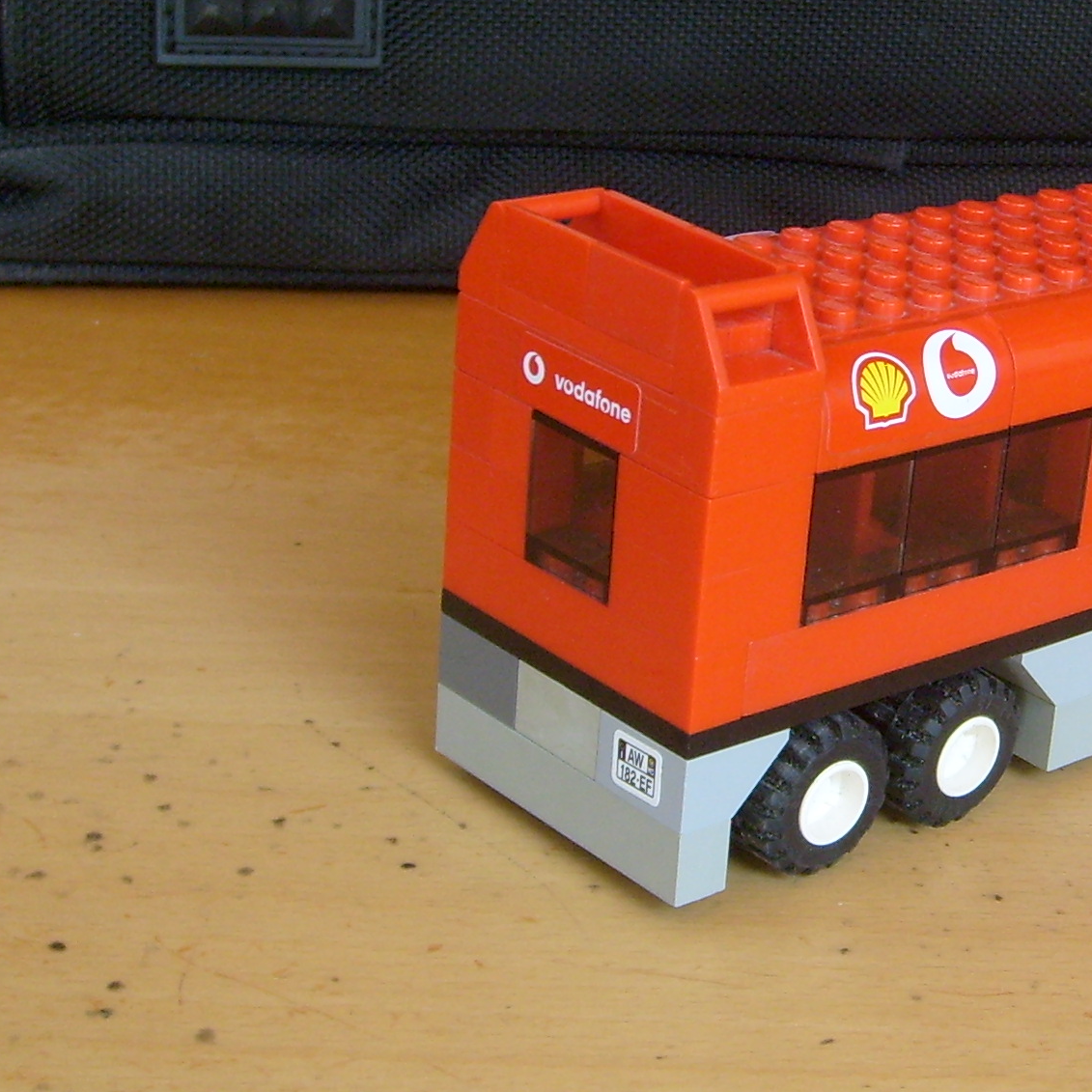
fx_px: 2748
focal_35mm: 77
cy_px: 491
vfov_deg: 22.5
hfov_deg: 21.8
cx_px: 1040
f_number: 2.8
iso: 80
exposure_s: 1/45
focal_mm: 5.8
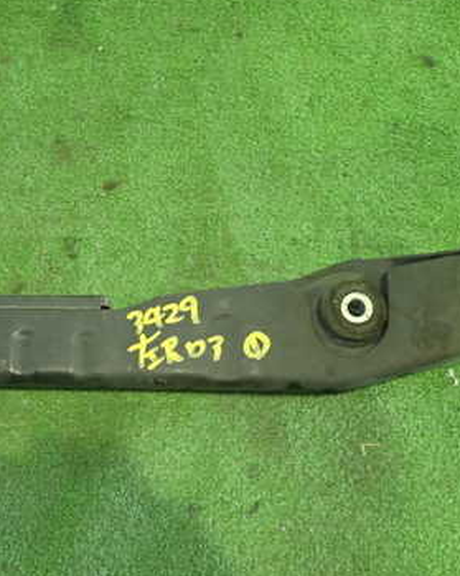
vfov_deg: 43.8
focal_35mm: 42
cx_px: 147
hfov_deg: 35.3
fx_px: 715
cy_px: 309
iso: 800
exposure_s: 1/30
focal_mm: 4.5
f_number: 2
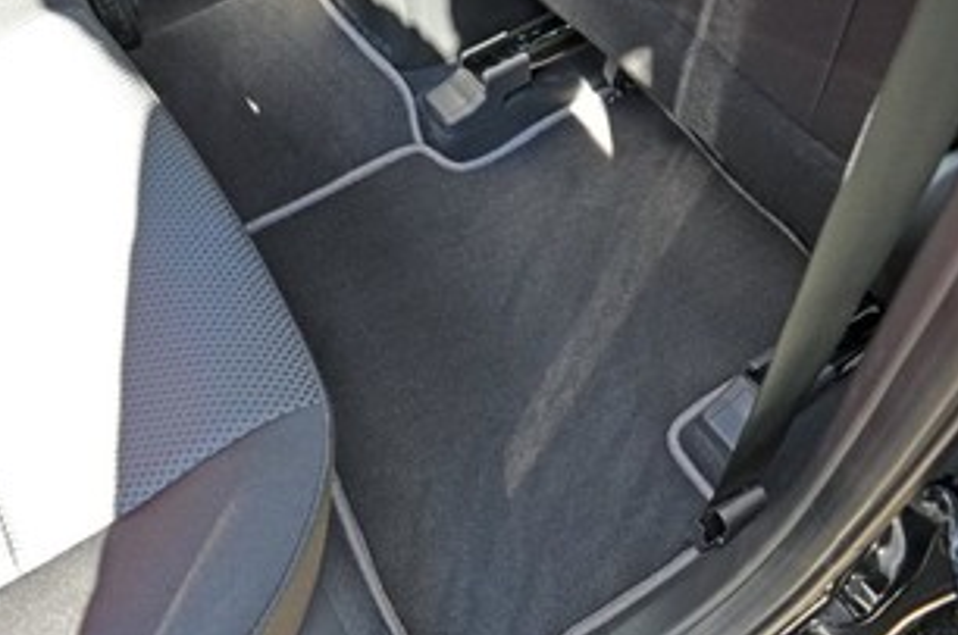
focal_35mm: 37
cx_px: 420
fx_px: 983
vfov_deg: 35.8
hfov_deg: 51.8
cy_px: 272
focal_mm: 18
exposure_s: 1/100
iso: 400
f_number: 4.5
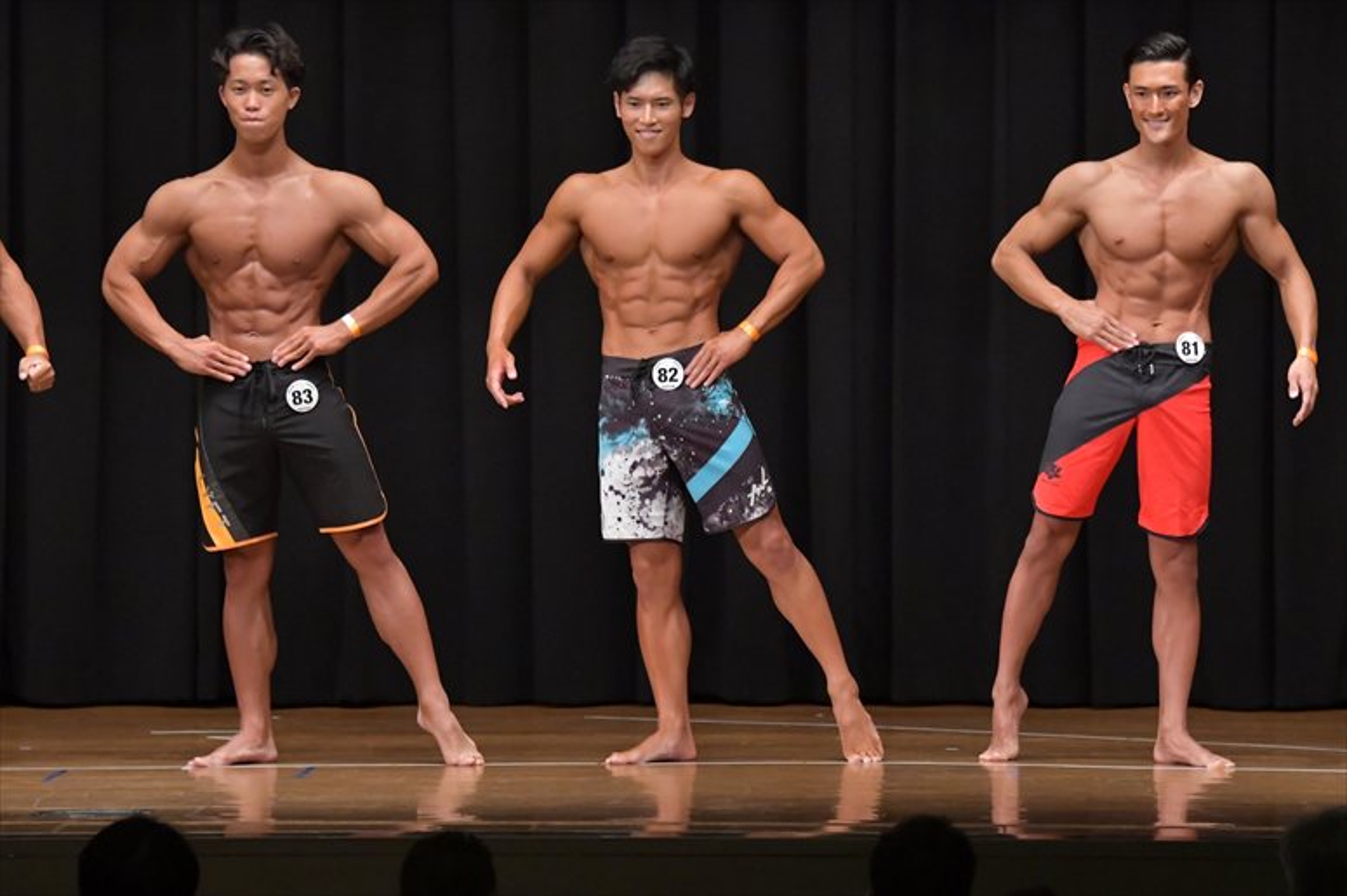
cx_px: 674
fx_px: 8116
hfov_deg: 9.5
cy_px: 448
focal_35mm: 217
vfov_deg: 6.3
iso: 6400
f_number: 5.6
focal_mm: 145
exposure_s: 1/400
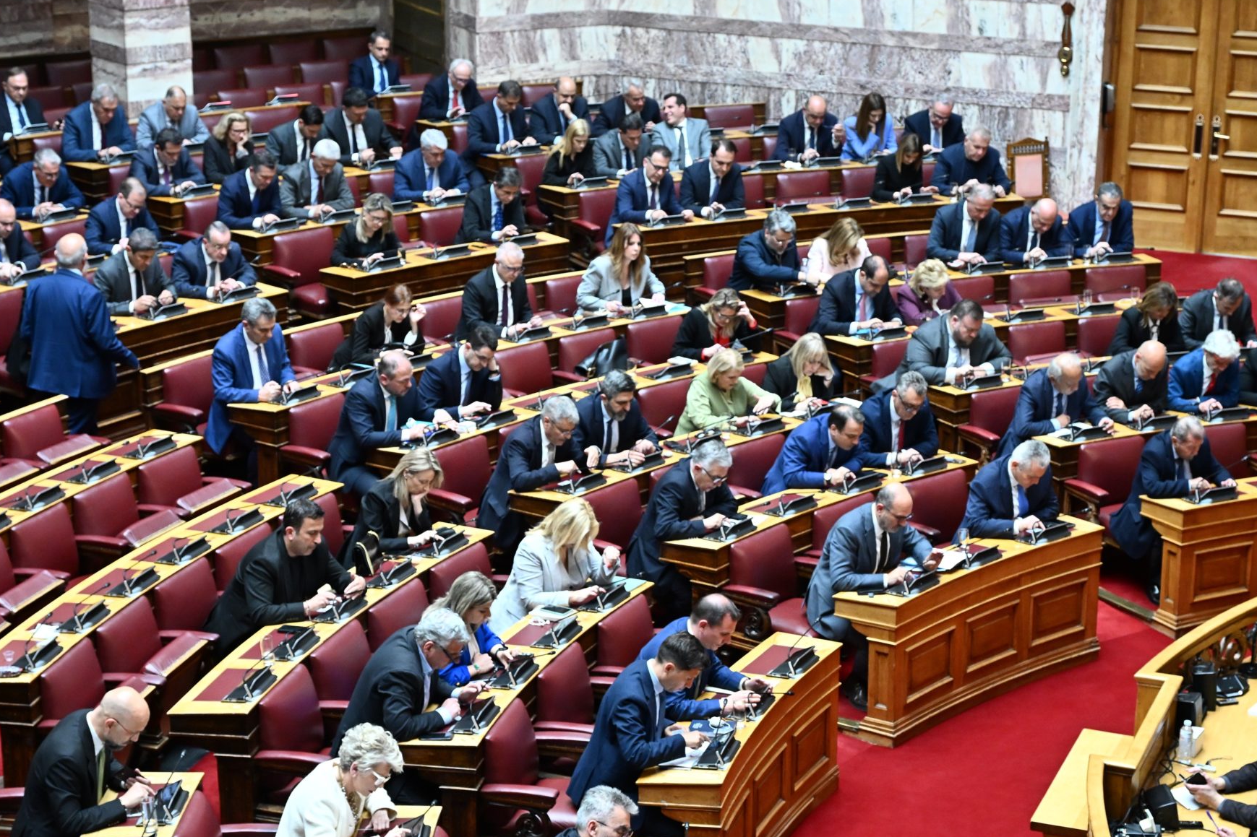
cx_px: 707
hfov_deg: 27.7
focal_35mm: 73
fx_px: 2548
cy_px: 460
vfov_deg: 18.7
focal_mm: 62
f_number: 5.6
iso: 3600
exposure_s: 1/250
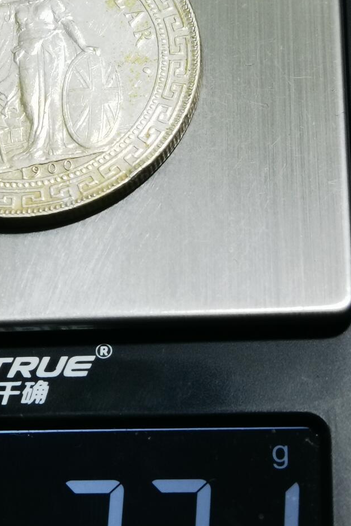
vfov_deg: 18.5
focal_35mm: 110
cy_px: 167
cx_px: 68
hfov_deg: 12.4
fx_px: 1609
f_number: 1.9
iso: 100
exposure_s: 1/100
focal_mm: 6.67
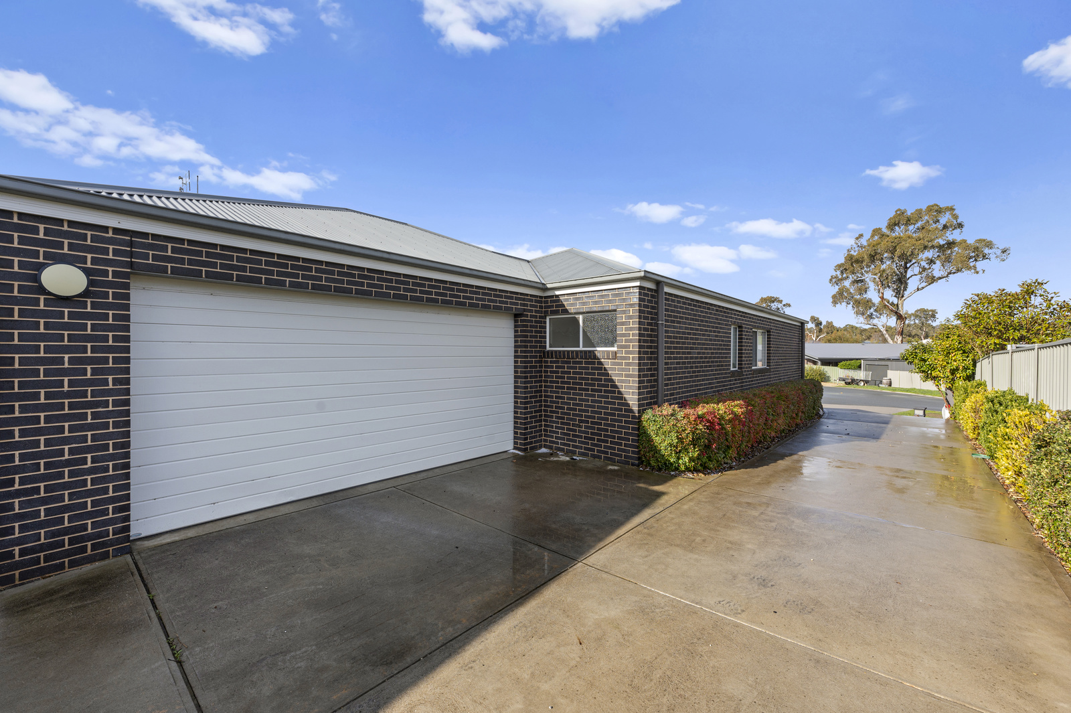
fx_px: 416
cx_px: 536
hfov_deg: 104.3
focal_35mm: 14
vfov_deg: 81.1
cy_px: 356
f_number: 9
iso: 200
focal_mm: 14
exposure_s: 1/160
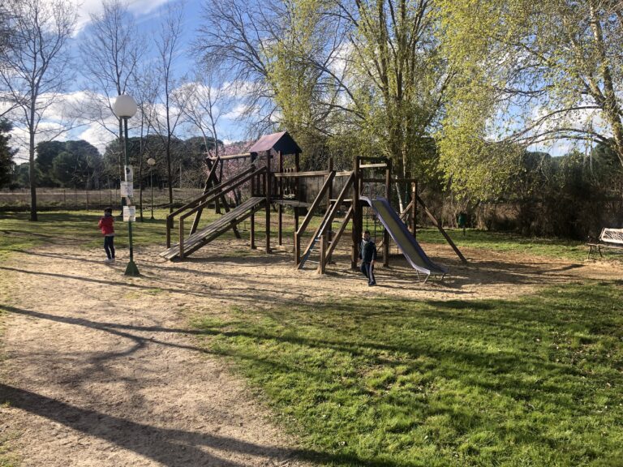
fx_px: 504
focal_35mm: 28
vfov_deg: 49.7
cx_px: 312
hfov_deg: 63.4
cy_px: 234
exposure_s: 1/1066
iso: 20
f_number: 1.8
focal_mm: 3.99
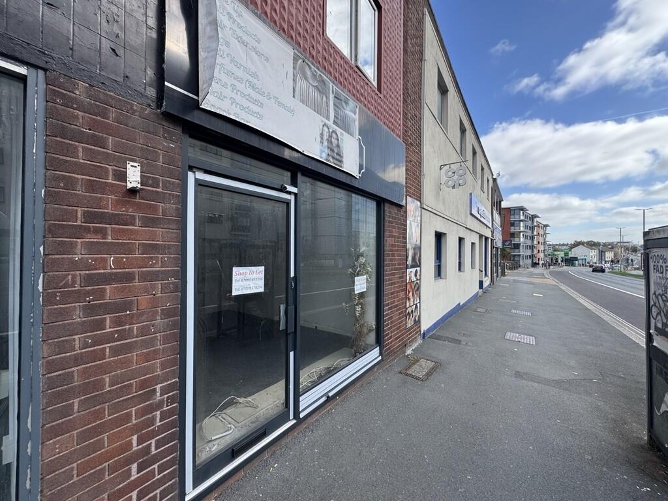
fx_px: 270
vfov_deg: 85.7
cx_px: 334
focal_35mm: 14
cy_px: 250
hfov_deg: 102.1
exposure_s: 1/495
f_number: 2.2
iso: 40
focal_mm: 2.22
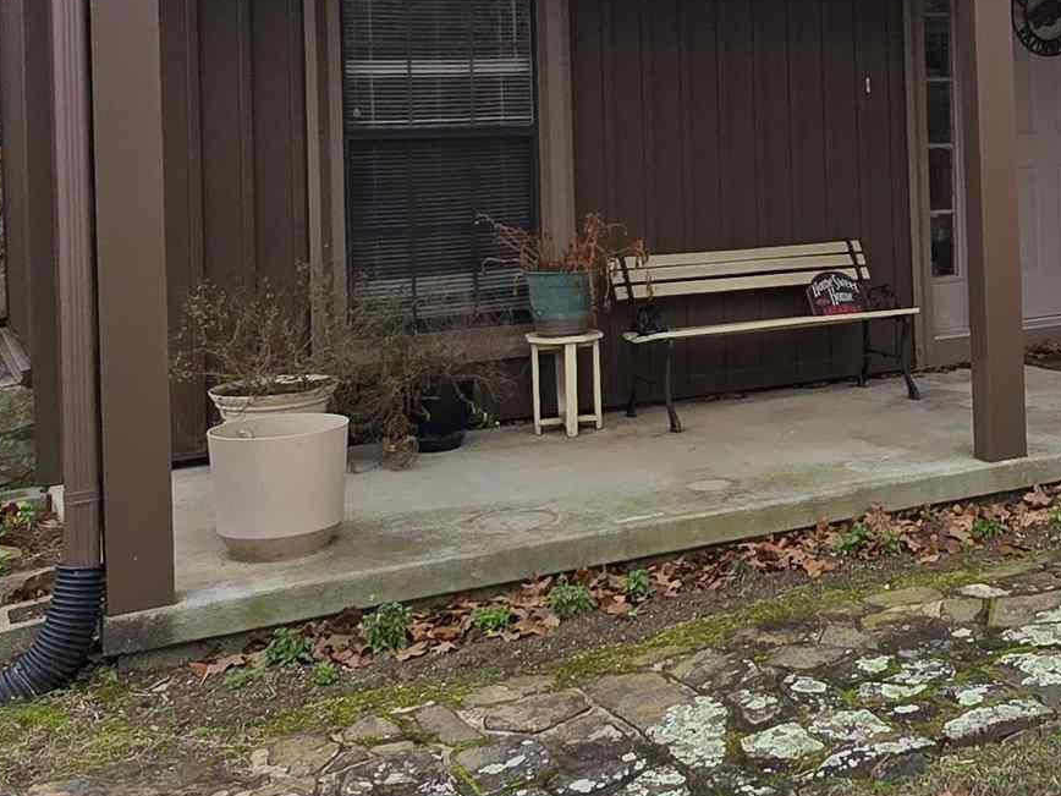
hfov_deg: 38.9
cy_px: 139
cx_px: 911
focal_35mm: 46
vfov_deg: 30.6
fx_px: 1410
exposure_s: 1/1038
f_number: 2.2
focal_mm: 2.2
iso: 50
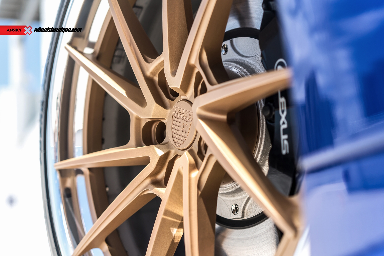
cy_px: 128
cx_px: 192
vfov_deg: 24.6
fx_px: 587
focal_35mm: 55
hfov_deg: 36.2
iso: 100
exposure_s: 1/640
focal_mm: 55
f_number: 2.8
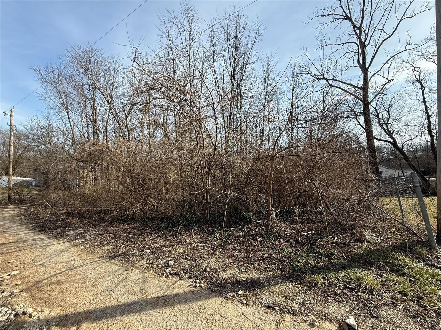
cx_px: 220
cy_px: 165
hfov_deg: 102.1
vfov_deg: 85.7
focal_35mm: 14
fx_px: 178
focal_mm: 2.22
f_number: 2.2
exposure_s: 1/1033
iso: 50
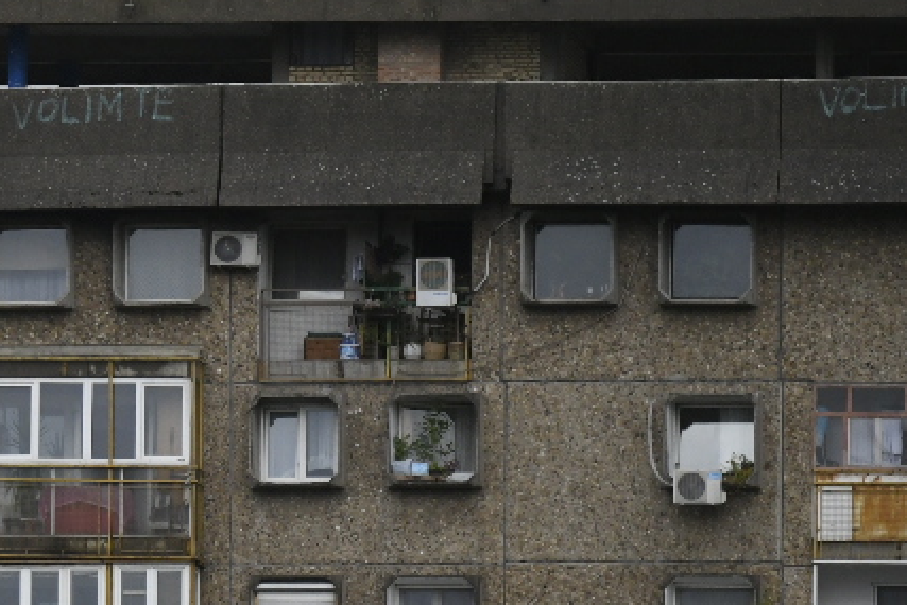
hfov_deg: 3.2
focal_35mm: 645
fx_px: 16255
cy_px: 113
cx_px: -433
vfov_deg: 2.1
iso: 1000
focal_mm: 170
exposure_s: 1/8000
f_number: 2.8
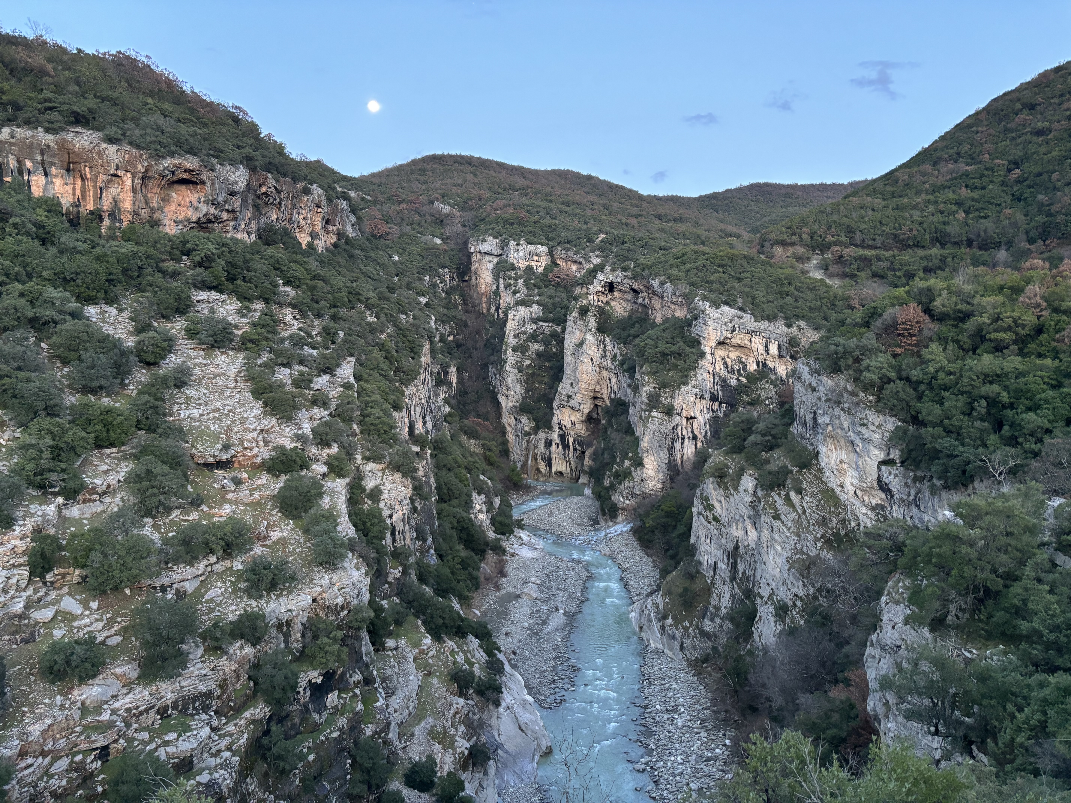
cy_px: 402
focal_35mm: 26
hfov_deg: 67.3
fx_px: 804
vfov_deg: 53.1
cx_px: 536
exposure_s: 1/60
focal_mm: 5.96
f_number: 1.6
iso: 250
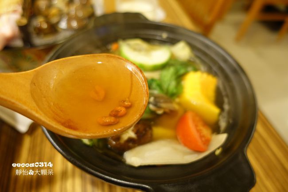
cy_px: 96
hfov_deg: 73.8
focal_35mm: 24
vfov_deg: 53.1
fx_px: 192
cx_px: 144
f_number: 1.8
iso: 200
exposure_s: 1/30
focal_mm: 8.8
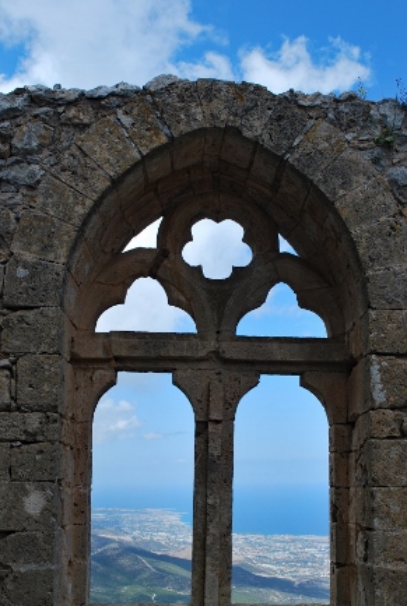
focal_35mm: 46
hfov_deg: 29.3
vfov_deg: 42.6
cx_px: 215
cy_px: 327
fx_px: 777
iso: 100
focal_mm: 26
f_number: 7.1
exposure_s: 1/200
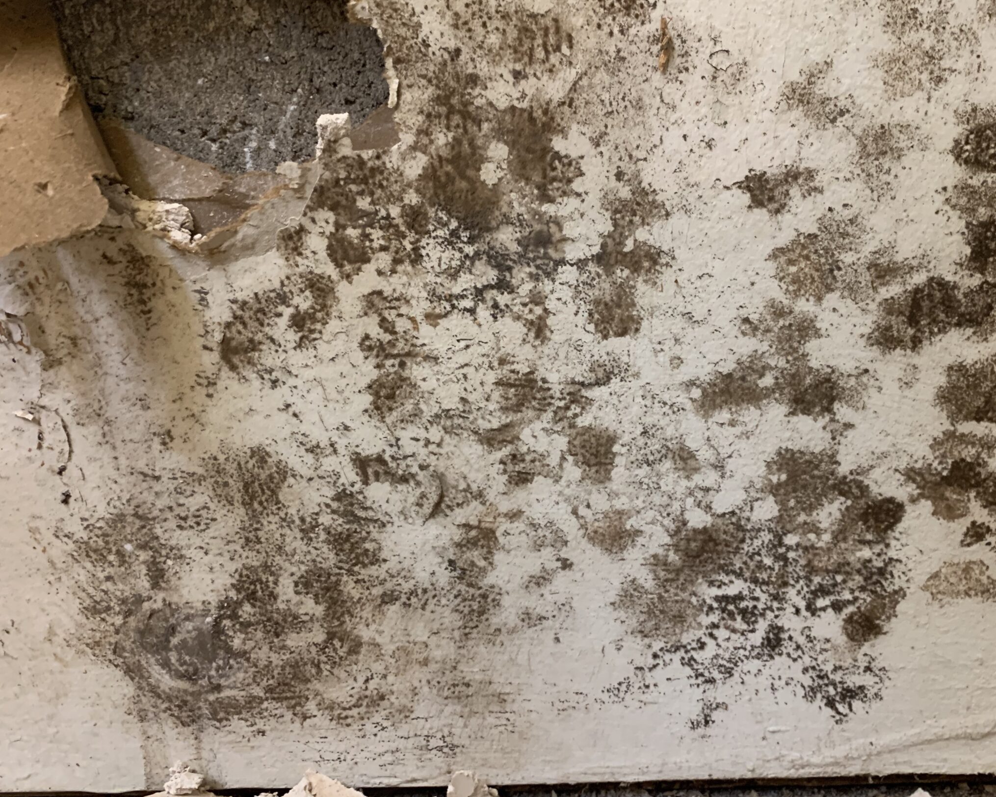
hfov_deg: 55.5
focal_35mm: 32
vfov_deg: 45.8
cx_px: 557
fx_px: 943
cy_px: 390
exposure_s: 1/40
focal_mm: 4.25
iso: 320
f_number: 1.8
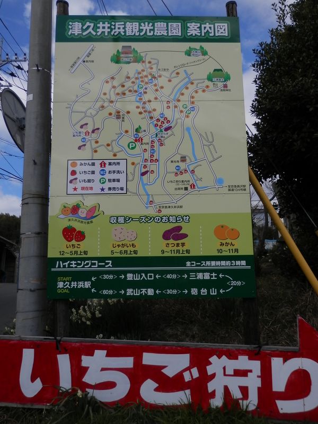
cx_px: 159
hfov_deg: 54.9
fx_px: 306
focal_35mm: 25
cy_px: 212
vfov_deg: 69.4
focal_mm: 4.5
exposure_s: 1/250
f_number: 8.7
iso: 80
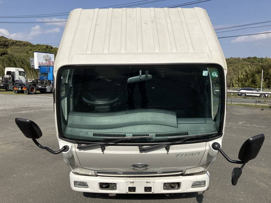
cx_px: 136
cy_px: 102
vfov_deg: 49.7
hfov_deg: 63.4
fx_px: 219
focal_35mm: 28
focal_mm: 3.99
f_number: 1.8
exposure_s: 1/3040
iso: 32
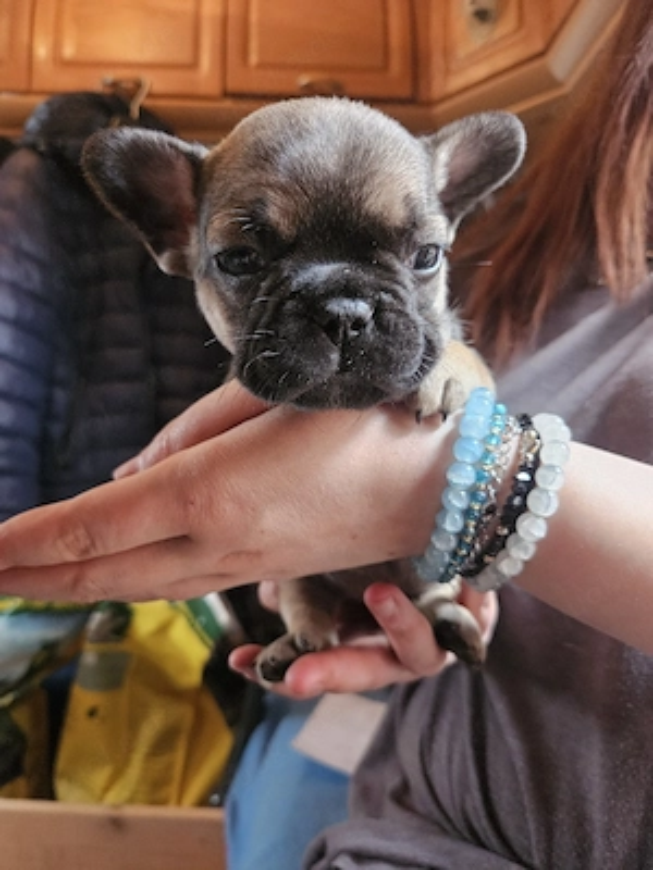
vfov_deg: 73.9
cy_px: 435
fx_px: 578
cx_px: 326
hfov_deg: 58.9
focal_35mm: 23
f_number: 1.8
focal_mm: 5.4
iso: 800
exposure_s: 1/101
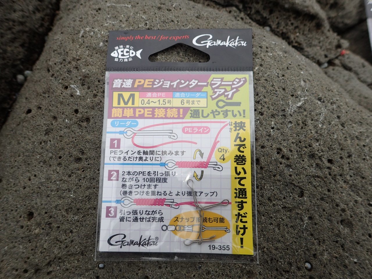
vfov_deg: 54.9
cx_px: 186
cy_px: 140
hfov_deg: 69.4
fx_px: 269
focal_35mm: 25
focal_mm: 4.5
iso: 100
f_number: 8
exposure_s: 1/160
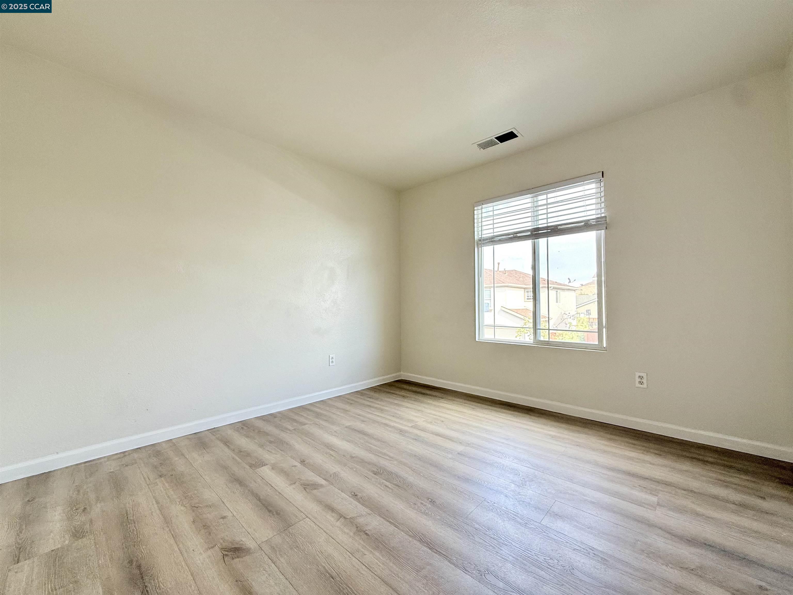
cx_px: 396
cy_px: 298
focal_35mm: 14
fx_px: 321
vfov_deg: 85.7
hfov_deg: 102.1
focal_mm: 2.22
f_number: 2.2
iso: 64
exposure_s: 1/127
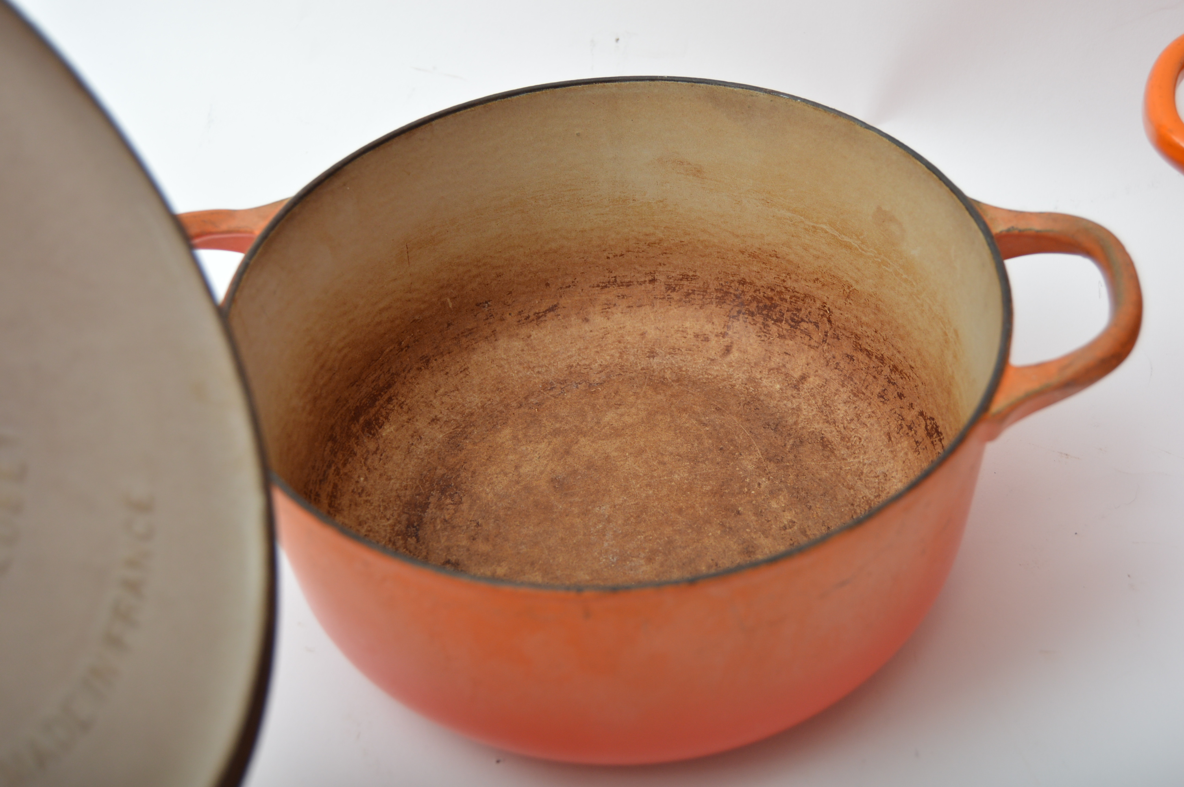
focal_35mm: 51
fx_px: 1676
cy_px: 394
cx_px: 592
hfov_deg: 38.9
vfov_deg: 26.4
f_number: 4.5
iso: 200
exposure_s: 1/200
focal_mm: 34
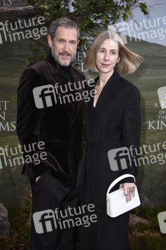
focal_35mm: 82
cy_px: 125
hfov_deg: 16.6
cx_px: 83
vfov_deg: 24.8
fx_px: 568
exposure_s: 1/250
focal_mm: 82
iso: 640
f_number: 5.6
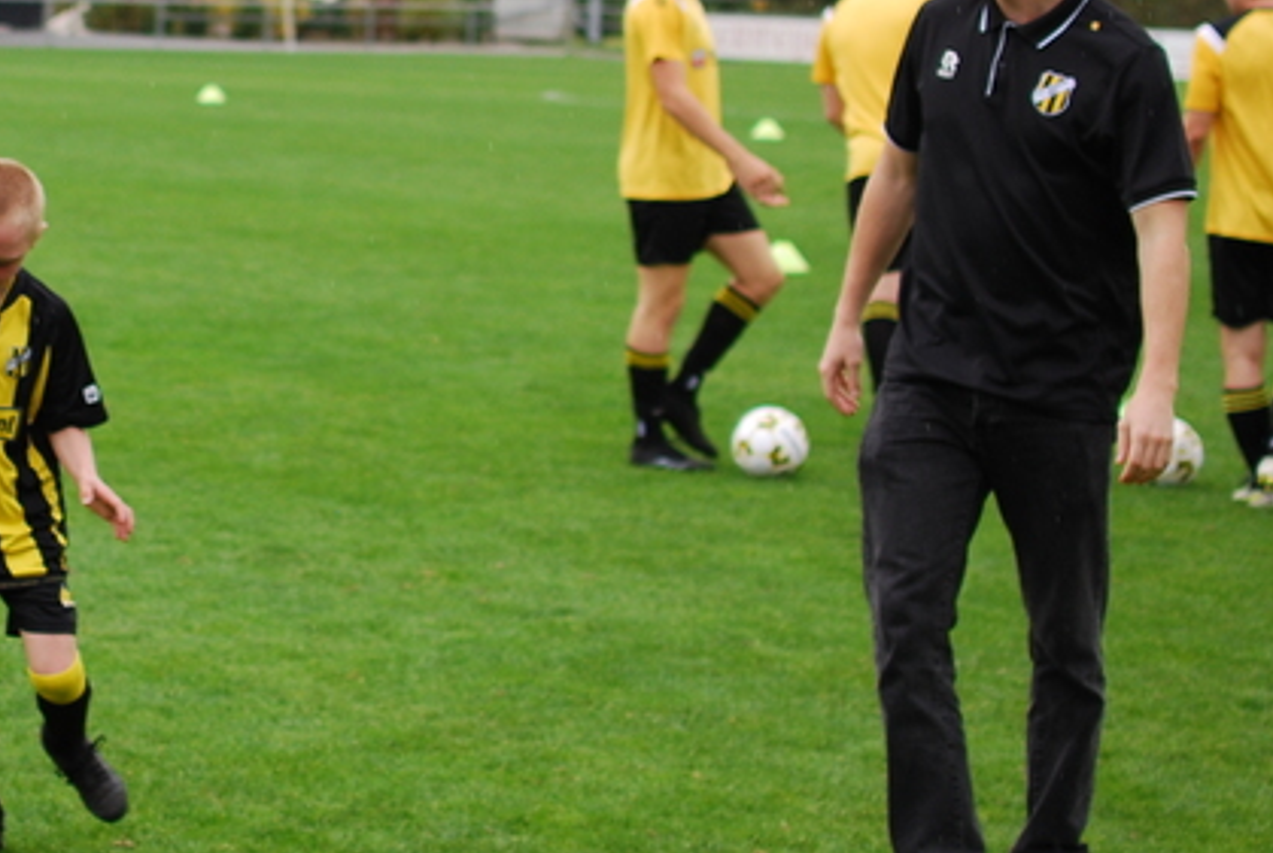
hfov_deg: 15.9
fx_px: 4435
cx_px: -67
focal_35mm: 125
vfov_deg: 11.0
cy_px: 238
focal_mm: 35
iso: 200
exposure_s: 1/640
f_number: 2.2
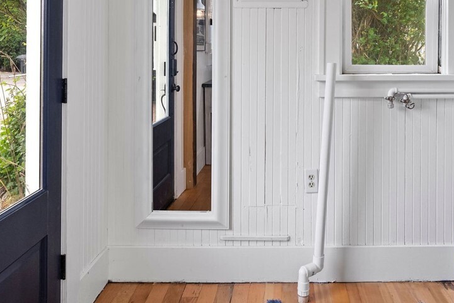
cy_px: 44
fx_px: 416
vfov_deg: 37.9
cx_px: 287
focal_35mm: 33
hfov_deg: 56.5
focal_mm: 14
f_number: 5
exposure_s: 1/100
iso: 1000
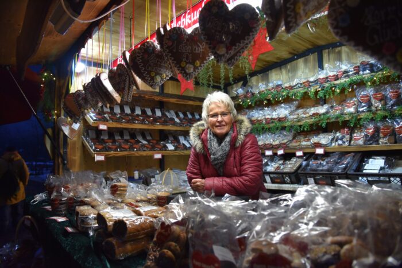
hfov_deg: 73.7
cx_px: 201
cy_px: 134
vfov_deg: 53.2
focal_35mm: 24
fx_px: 268
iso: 1100
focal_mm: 24
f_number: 4
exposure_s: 1/60
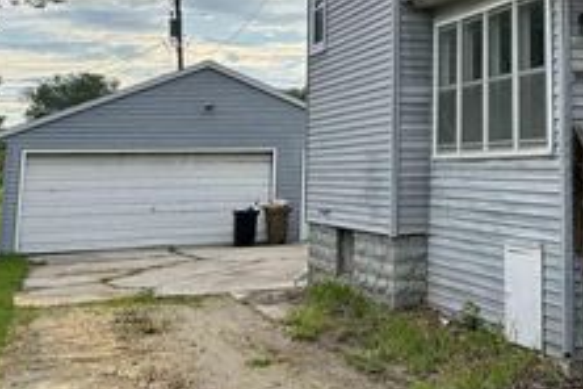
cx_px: 601
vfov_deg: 21.6
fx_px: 988
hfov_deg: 30.3
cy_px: 22
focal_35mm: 61
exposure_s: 1/1499
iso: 50
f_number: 1.6
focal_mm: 5.96
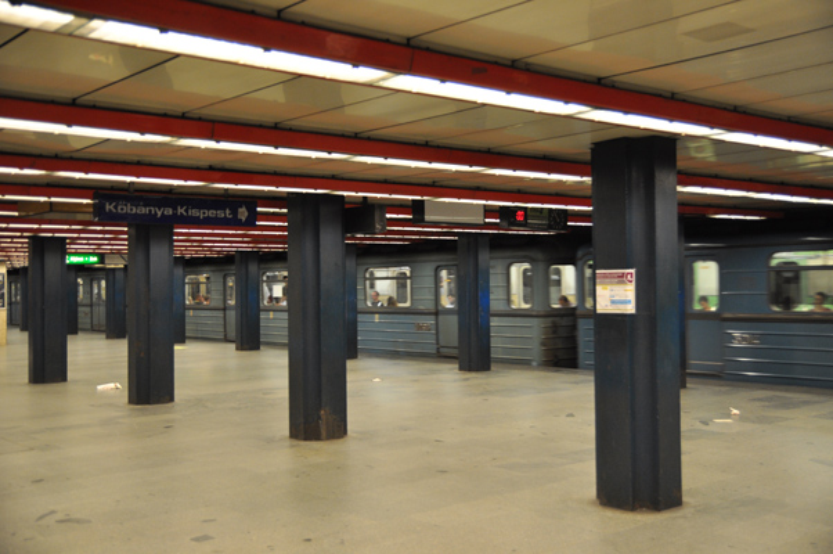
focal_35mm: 39
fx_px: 901
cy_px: 277
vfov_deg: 34.1
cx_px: 416
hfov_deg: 49.6
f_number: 4
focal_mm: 26
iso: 800
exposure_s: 1/60
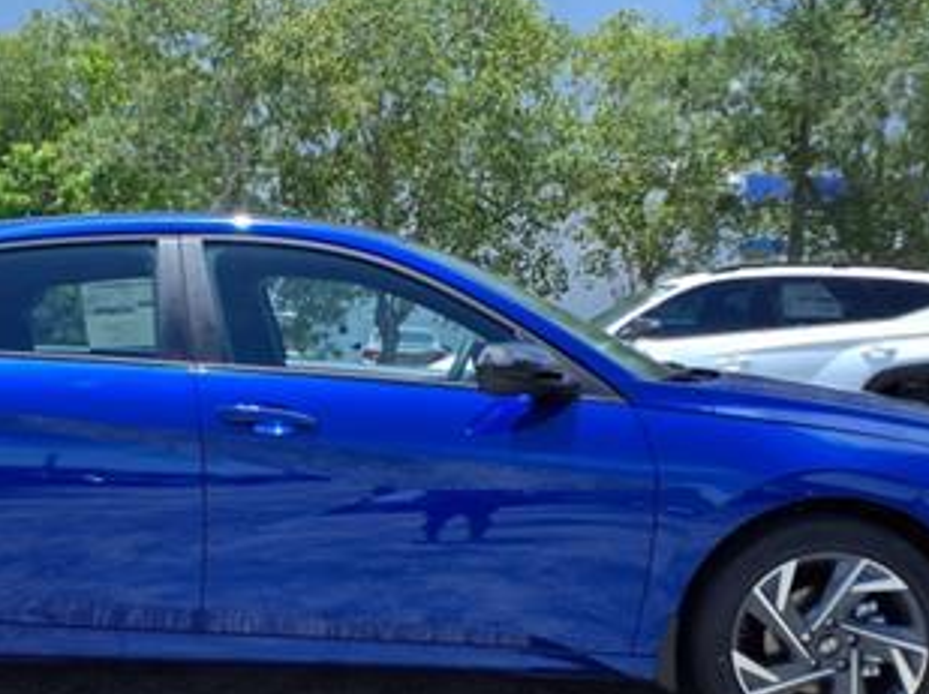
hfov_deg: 34.0
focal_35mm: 56
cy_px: 490
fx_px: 1501
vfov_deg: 25.8
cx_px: 283
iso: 40
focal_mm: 3.58
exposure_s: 1/1429
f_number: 1.9
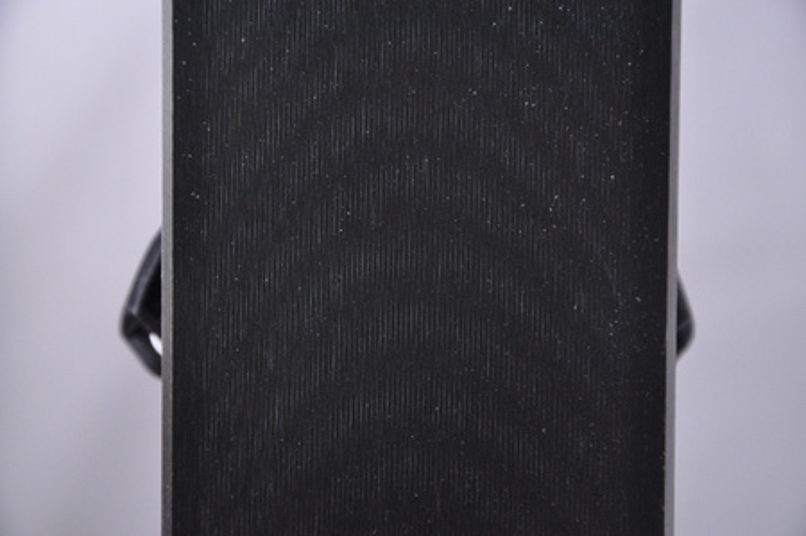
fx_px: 3522
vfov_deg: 8.7
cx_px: 403
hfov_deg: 13.1
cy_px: 268
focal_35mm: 158
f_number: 8
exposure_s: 1/125
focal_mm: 105
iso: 3200
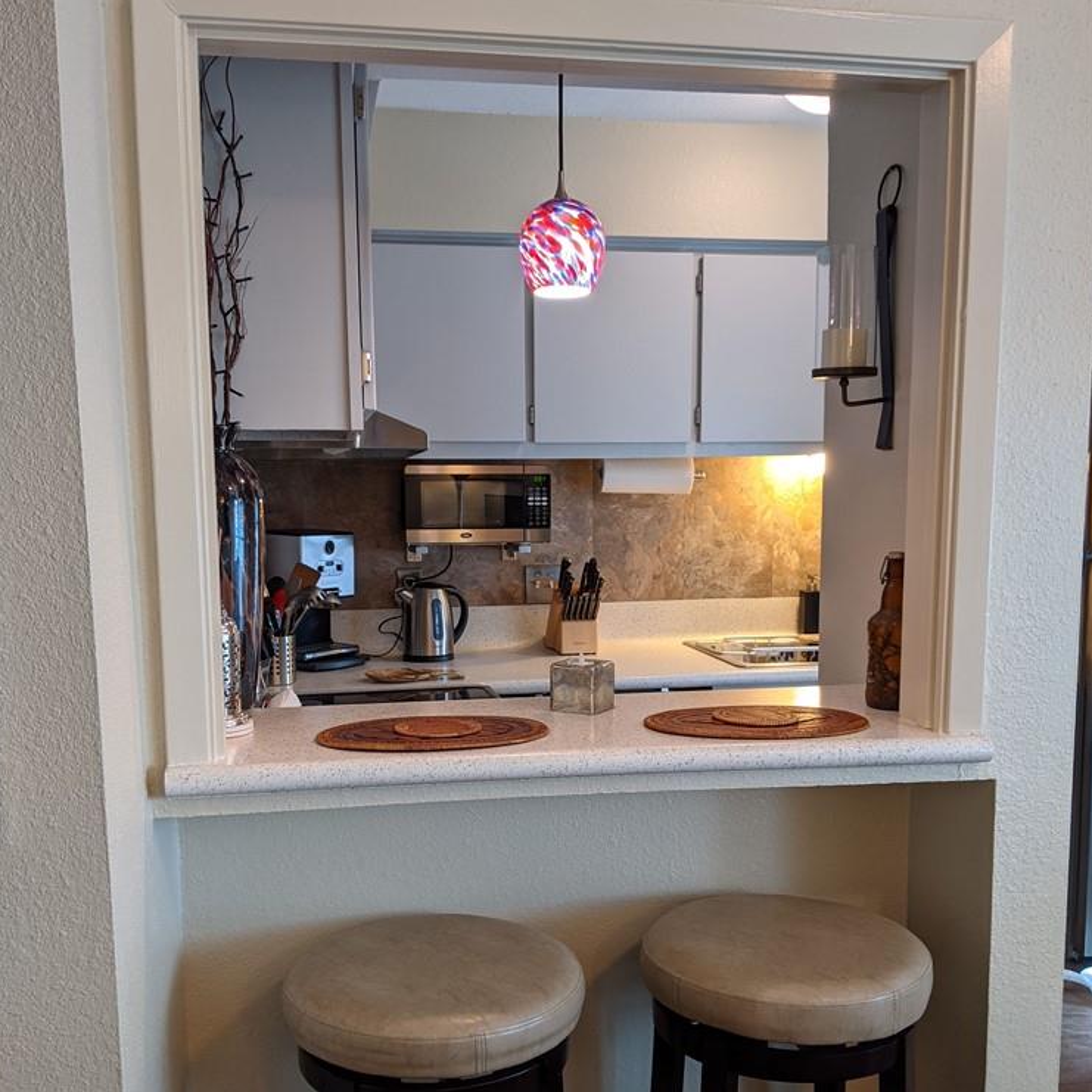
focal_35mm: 33
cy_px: 659
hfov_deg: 49.7
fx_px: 1178
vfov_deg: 49.4
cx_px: 531
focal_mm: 4.44
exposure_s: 1/30
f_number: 1.8
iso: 57
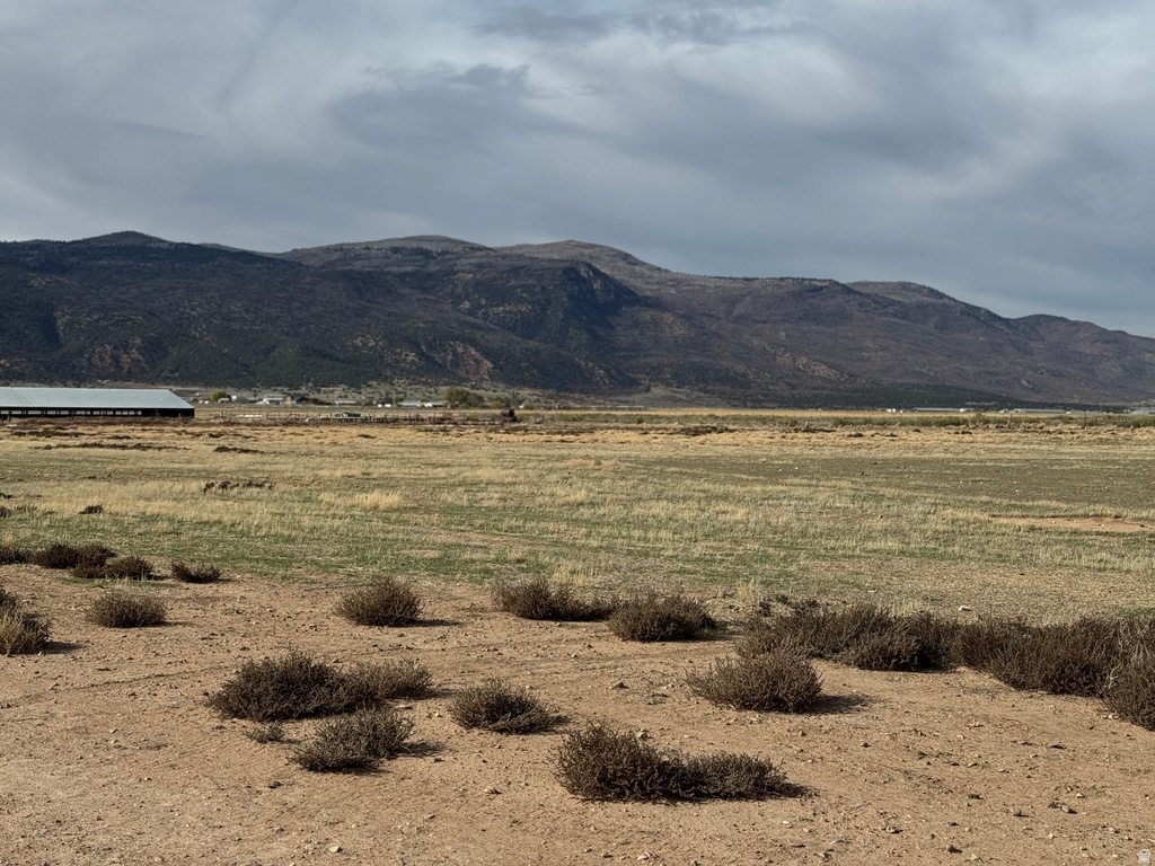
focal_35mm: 48
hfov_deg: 39.7
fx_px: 1602
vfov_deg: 30.3
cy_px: 433
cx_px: 578
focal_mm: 6.76
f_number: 1.78
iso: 80
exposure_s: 1/9009
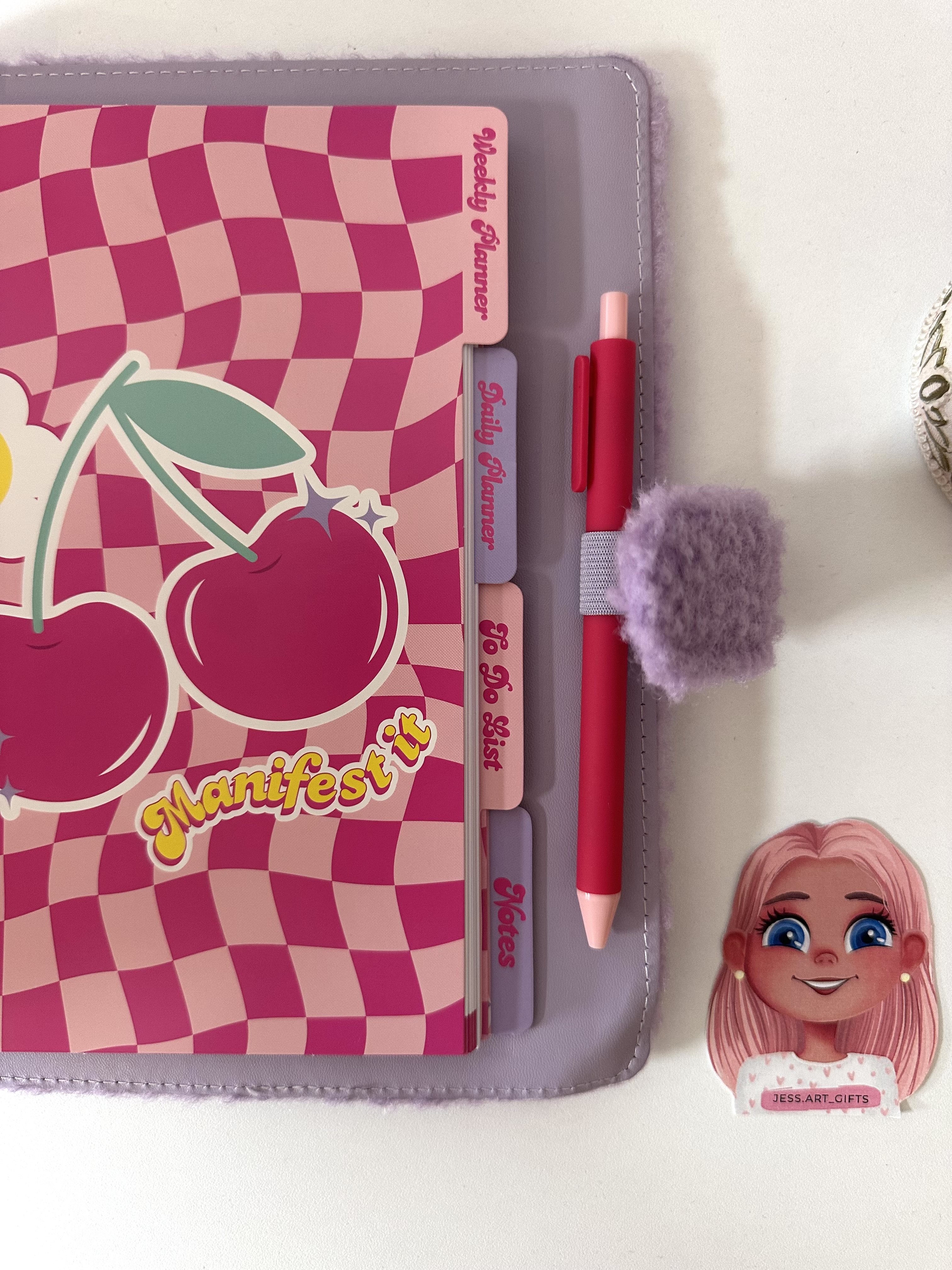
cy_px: 635
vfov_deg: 71.6
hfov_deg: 56.8
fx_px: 880
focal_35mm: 24
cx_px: 476
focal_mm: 6.86
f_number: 1.78
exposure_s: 1/67
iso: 250
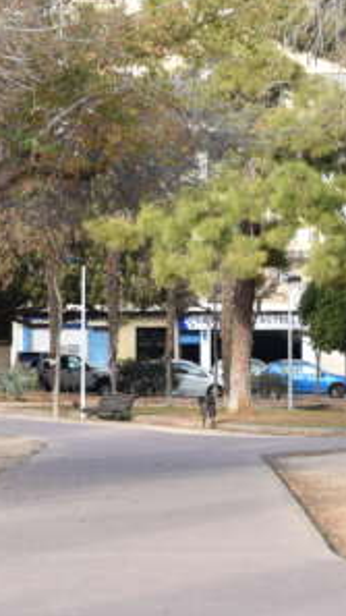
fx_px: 2382
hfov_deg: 8.3
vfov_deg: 14.6
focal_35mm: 146
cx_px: 259
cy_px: 78
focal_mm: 26
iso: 100
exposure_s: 1/100
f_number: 5.6
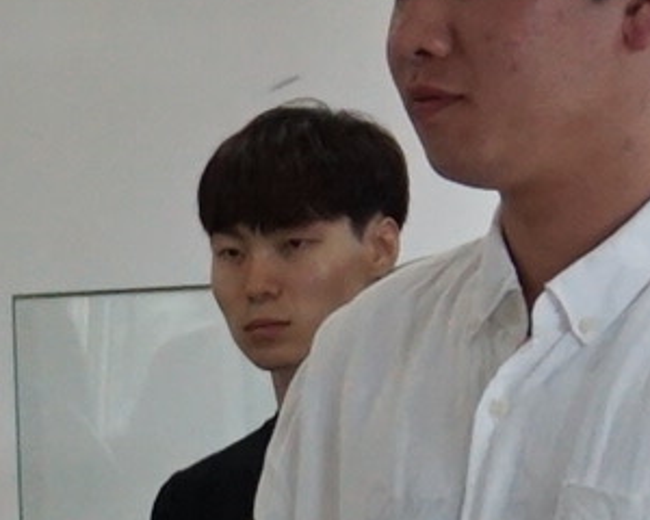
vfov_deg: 4.1
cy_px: 1250
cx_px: -817
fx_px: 7162
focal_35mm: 372
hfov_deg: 5.1
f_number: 4.5
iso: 800
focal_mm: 29
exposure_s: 1/60
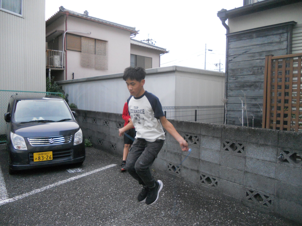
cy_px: 113
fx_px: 236
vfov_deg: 51.4
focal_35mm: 27
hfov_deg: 65.3
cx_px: 151
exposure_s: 1/160
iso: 400
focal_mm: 4.9
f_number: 3.2
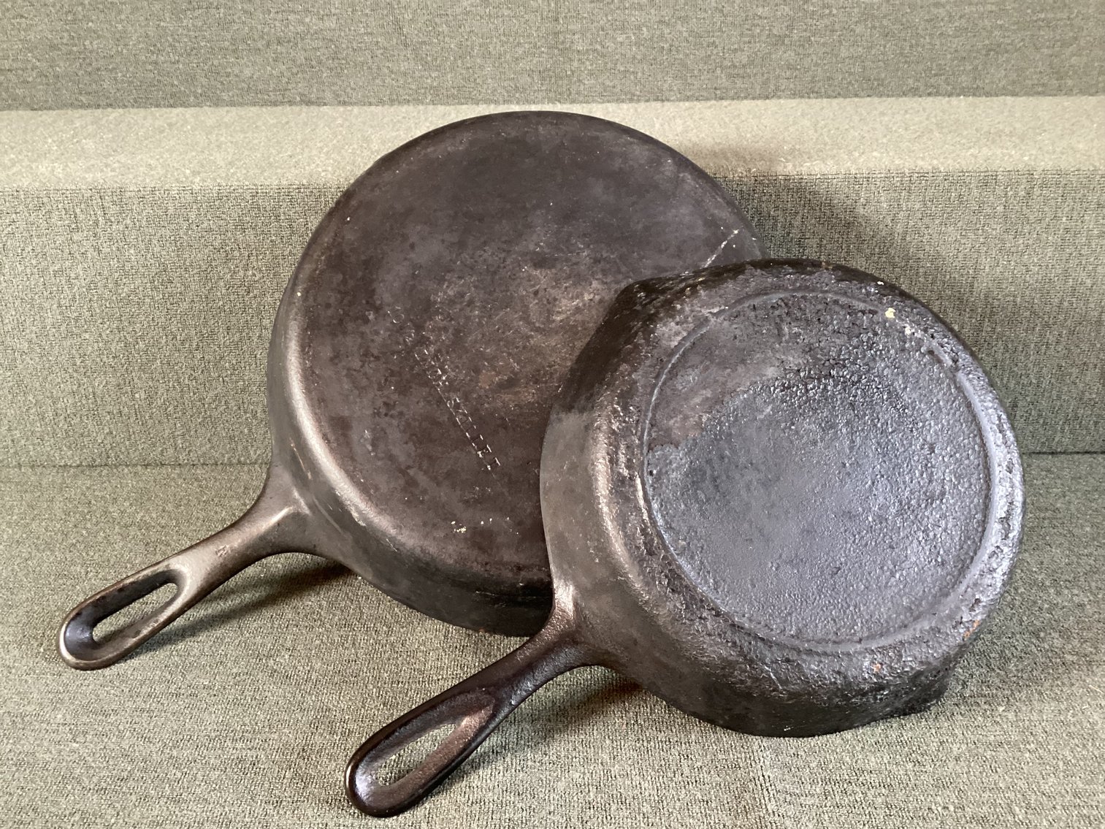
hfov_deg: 58.3
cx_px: 552
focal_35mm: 31
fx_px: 990
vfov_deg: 45.4
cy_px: 414
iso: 400
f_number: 2.4
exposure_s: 1/30
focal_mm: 3.3
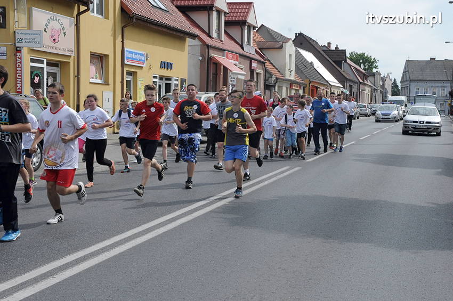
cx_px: 226
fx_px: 717
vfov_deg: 23.7
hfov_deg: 35.1
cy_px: 150
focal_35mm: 57
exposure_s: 1/640
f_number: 13
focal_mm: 38
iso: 800
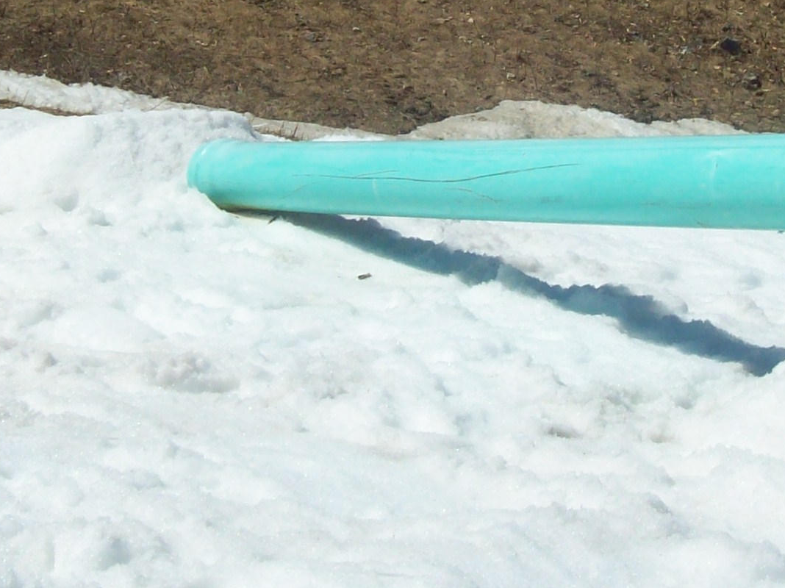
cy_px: 51
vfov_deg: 15.2
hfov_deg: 20.4
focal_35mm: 96
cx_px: 518
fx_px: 2176
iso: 80
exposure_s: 1/1401
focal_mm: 6
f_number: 4.8
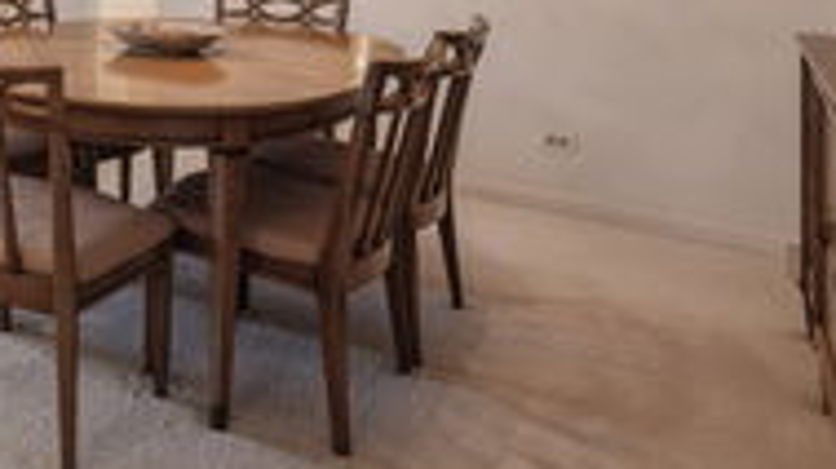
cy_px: -80
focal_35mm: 40
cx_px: -119
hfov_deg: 39.5
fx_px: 886
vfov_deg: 26.6
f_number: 8
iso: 200
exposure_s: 1/2.5
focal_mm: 15
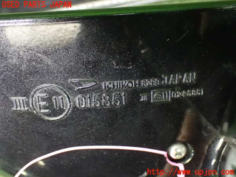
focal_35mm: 44
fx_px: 300
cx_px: 118
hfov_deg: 42.9
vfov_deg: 32.9
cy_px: 88
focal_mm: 7.84
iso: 1600
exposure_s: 1/30
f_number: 2.9
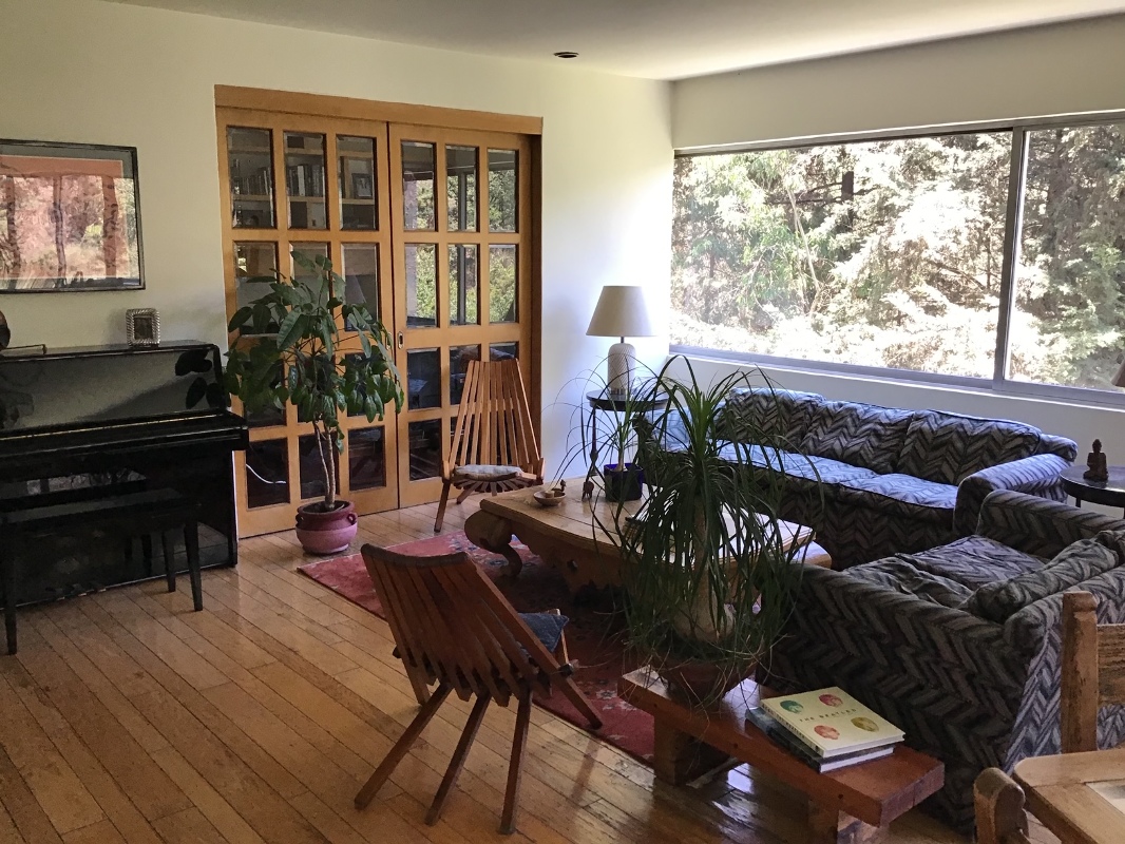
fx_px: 1008
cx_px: 562
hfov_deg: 58.3
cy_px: 422
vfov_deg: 45.5
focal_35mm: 31
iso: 32
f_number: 2.4
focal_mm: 3.3
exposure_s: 1/30
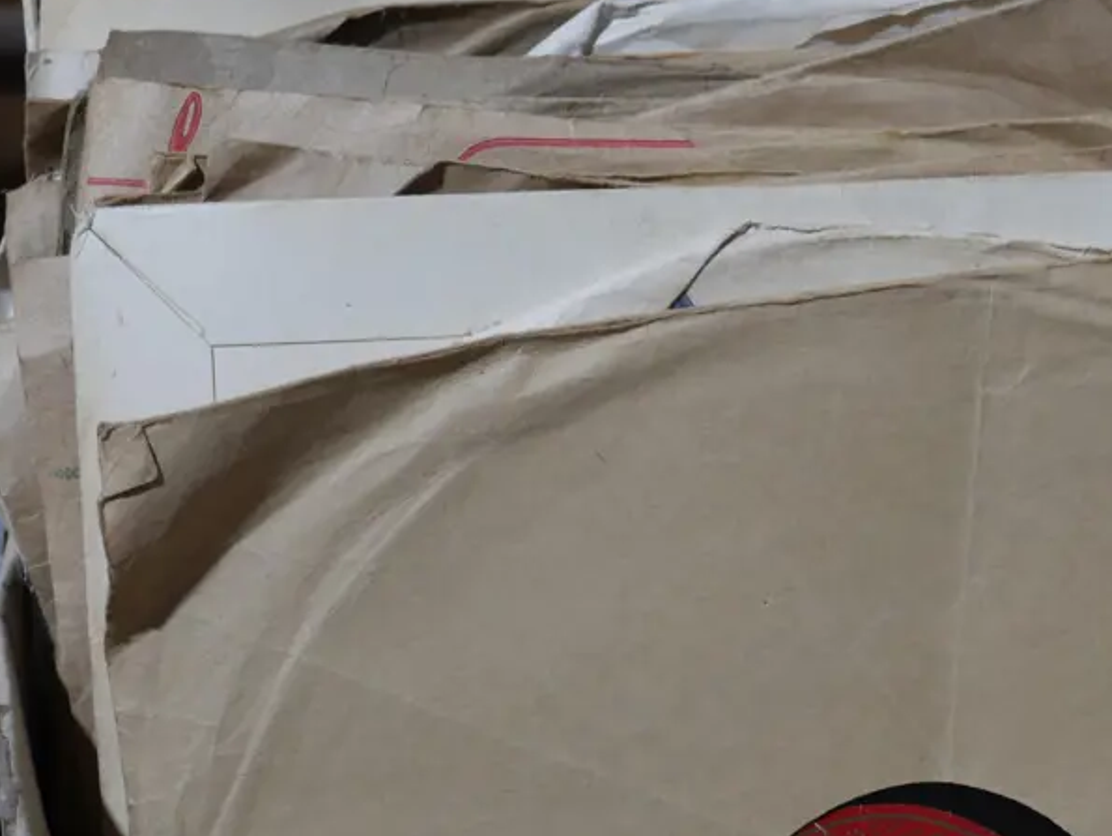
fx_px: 2989
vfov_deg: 15.9
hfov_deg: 20.8
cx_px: 875
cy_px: 601
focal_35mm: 93
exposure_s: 1/60
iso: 400
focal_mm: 27
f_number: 5.3
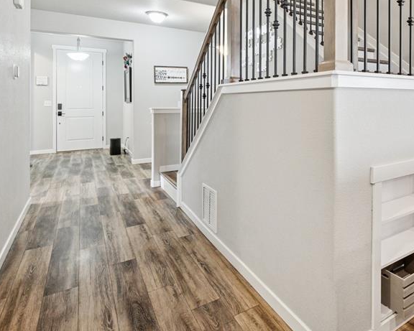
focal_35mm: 25
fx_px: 306
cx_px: 301
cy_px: 105
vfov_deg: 55.4
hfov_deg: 64.7
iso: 800
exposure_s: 1/3.33
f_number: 11
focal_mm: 15
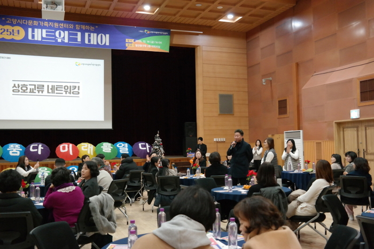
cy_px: 124
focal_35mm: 38
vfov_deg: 35.0
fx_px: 395
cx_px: 187
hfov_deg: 50.7
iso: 1600
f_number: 4
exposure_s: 1/50
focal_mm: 25
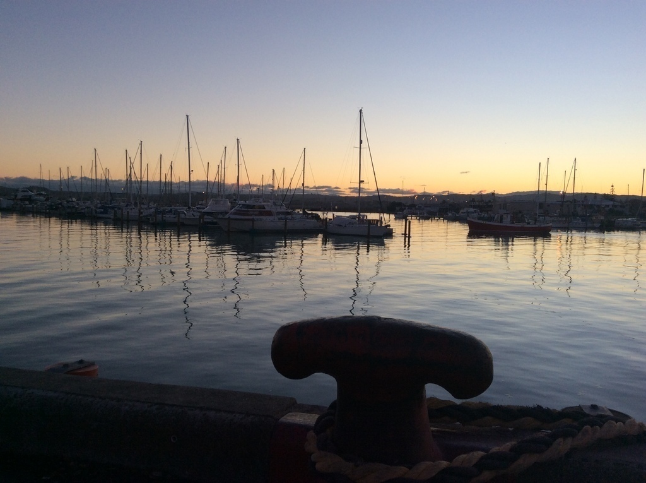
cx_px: 323
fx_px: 596
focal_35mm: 32
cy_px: 242
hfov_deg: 56.9
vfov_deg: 44.1
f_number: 2.4
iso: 32
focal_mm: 3.3
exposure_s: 1/256
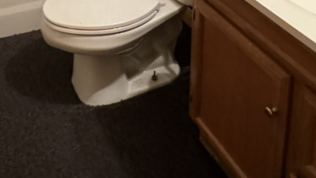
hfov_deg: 36.4
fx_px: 461
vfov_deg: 17.8
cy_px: -137
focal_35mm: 55
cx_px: 57
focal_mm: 2.22
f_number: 2.2
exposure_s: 1/60
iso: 1250
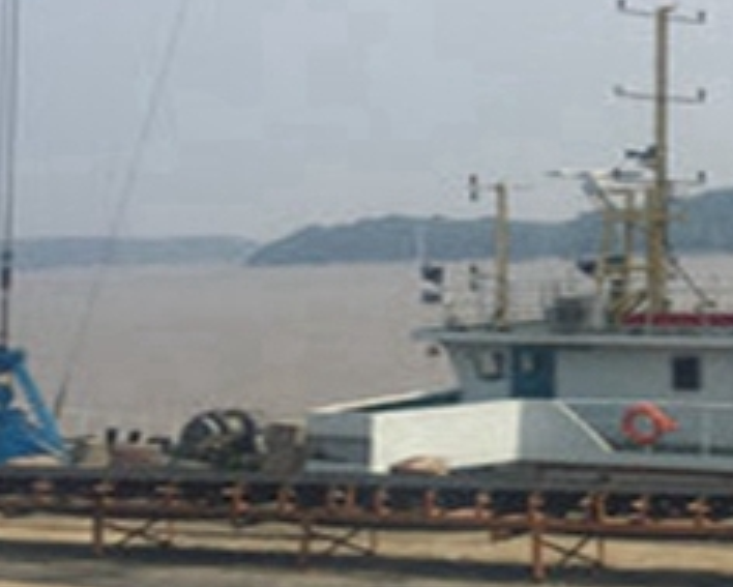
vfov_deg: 20.3
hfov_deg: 25.4
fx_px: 1563
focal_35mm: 72
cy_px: -56
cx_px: 683
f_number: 2.2
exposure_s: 1/3049
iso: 32
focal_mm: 4.15
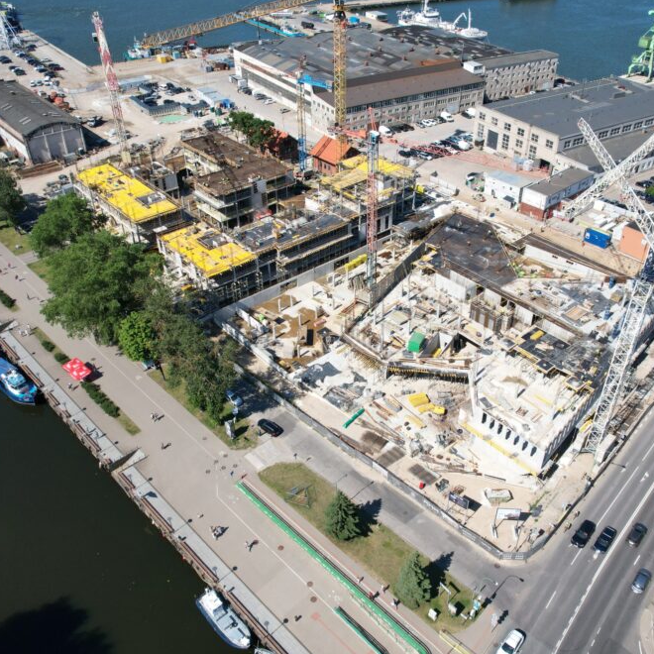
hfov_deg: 55.4
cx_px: 372
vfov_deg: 55.6
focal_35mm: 29
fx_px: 620
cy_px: 334
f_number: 2.8
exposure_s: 1/2000
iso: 100
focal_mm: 8.38
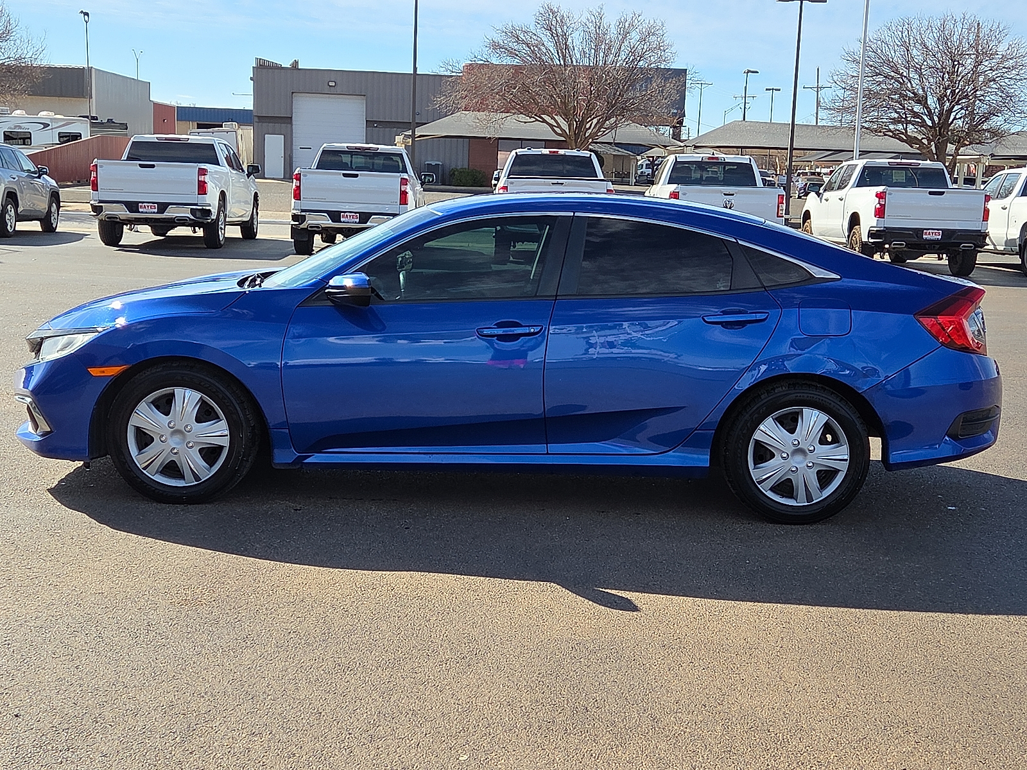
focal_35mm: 45
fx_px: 1335
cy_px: 385
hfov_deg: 42.1
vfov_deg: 32.2
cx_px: 514
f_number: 1.8
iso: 76
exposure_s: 1/5000
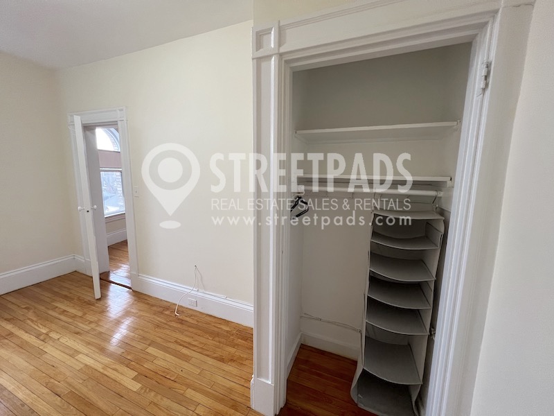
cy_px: 208
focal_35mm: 13
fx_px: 208
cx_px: 277
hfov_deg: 106.2
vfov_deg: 89.9
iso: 250
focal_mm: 1.57
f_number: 1.8
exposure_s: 1/120
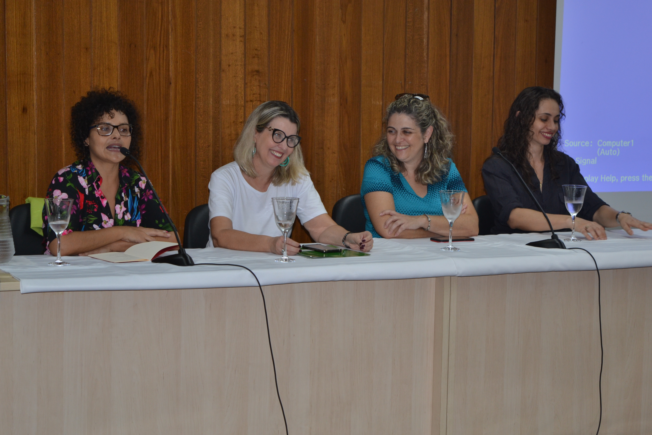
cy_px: 218
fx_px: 1494
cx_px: 326
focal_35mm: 82
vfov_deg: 16.6
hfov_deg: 24.6
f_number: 5.6
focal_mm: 55
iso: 400
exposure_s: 1/60
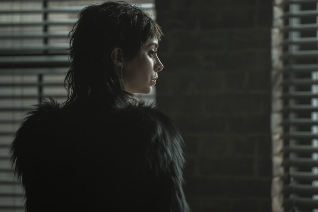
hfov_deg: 10.3
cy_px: 106
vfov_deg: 6.9
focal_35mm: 200
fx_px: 1767
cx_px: 159
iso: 3200
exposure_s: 1/500
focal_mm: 200
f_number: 2.8
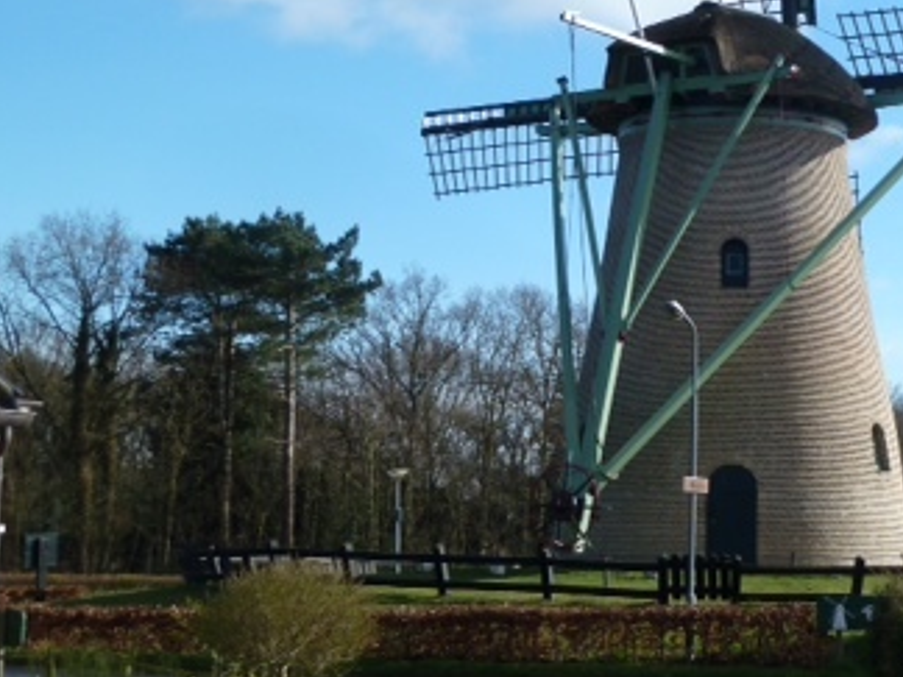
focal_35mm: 83
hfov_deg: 23.0
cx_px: 786
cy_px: 215
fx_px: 2165
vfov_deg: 17.7
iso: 80
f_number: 4
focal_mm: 6.9
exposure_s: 1/500
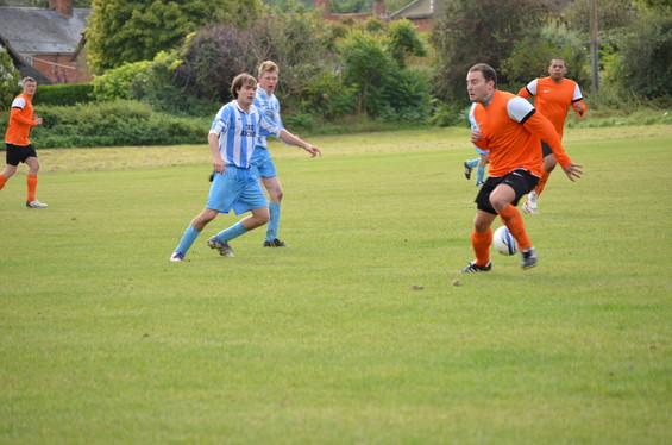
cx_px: 336
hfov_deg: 11.0
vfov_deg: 7.3
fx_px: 3492
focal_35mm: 188
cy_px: 222
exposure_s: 1/200
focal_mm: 125
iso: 100
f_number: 4.8
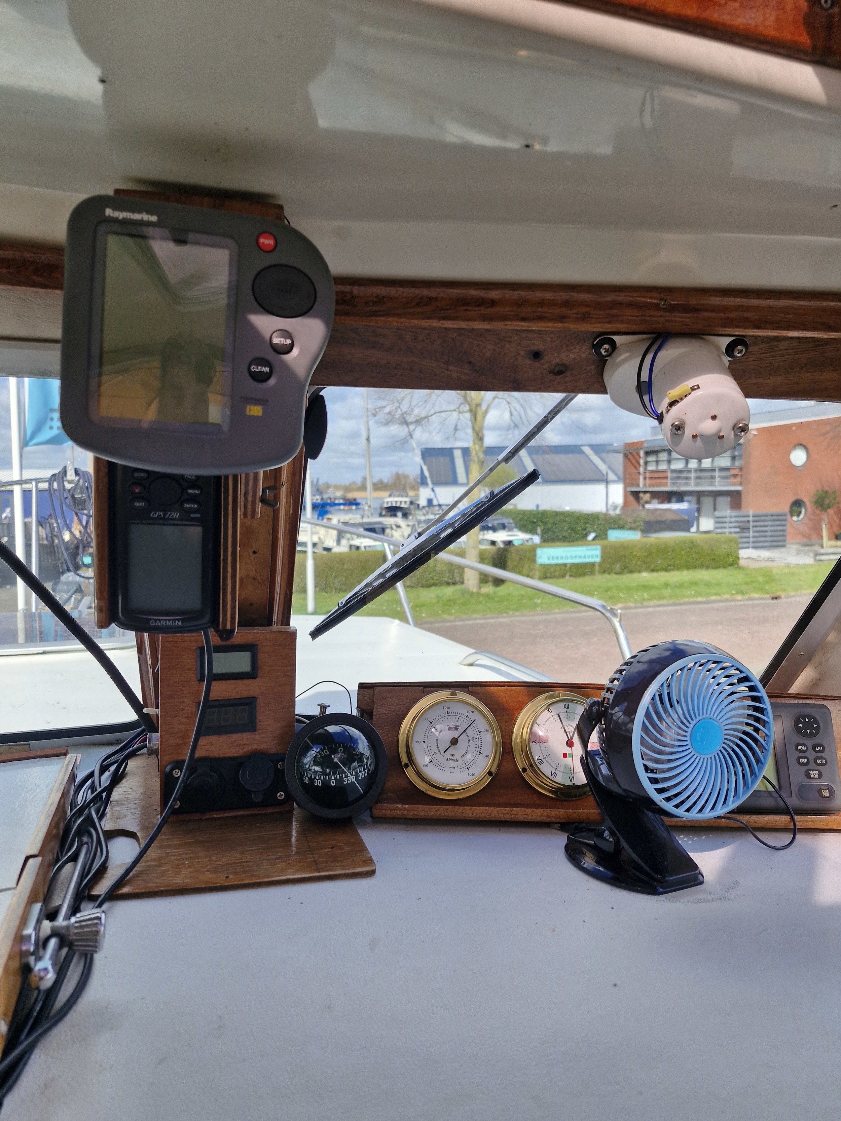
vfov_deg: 73.9
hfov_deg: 58.9
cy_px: 560
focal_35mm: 23
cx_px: 420
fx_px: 745
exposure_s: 1/944
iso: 50
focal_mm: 5.54
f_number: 1.8
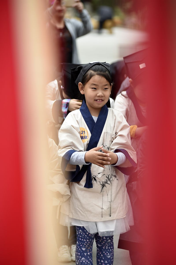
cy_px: 132
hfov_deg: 10.2
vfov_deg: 15.2
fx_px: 991
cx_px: 88
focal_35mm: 135
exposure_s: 1/200
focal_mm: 135
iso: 200
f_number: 4
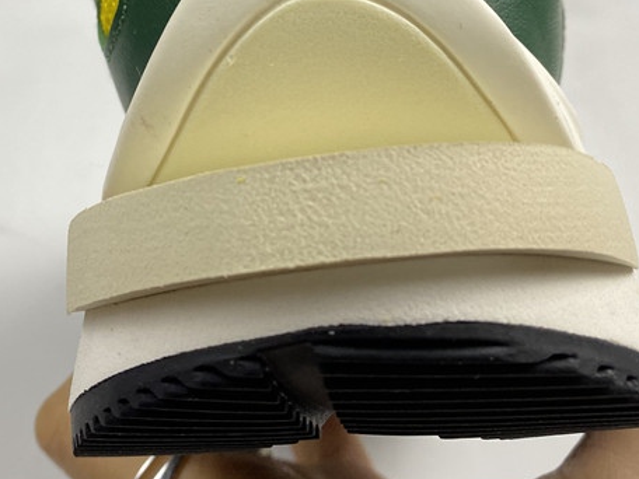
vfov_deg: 24.8
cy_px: 31
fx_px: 1052
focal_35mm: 57
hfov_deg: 33.4
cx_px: 193
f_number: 1.8
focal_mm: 4.25
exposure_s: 1/121
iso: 64
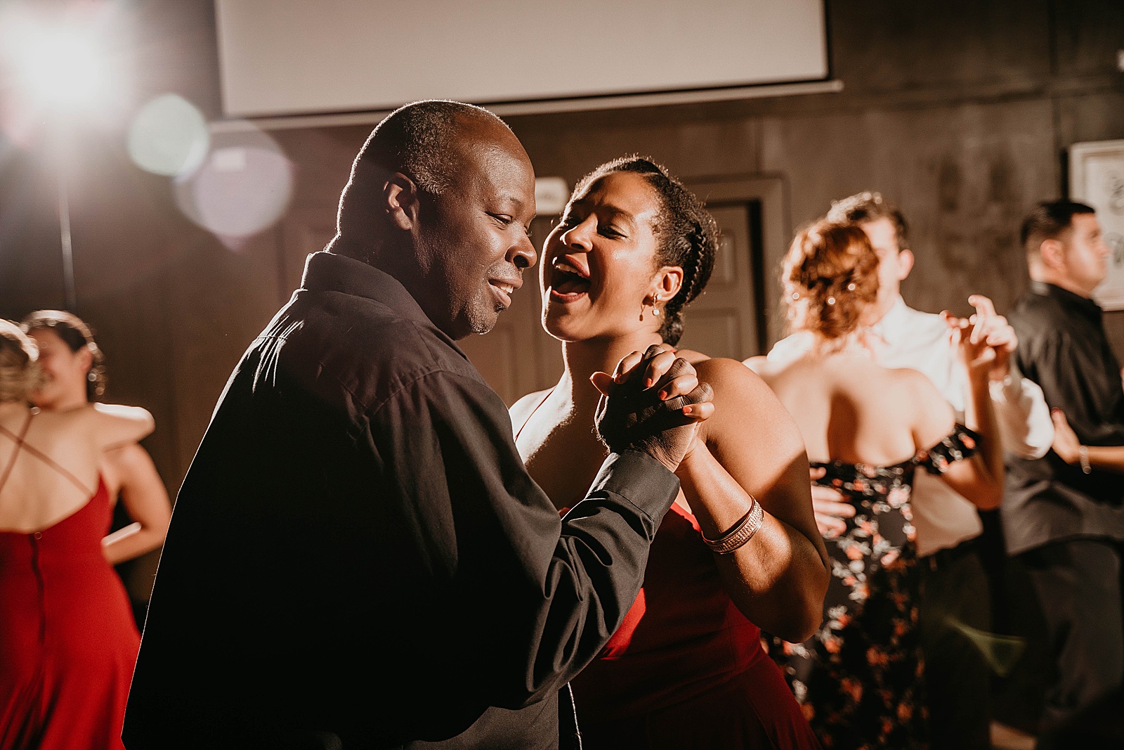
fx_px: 1592
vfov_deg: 26.5
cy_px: 375
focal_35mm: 51
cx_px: 562
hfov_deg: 38.9
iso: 640
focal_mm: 51
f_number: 3.2
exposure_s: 1/320
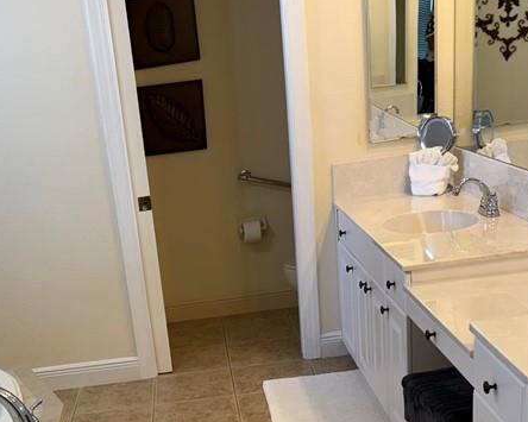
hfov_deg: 34.0
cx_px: 127
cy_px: 414
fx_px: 844
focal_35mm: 54
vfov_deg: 26.7
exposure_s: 1/120
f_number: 1.78
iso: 125
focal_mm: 6.76
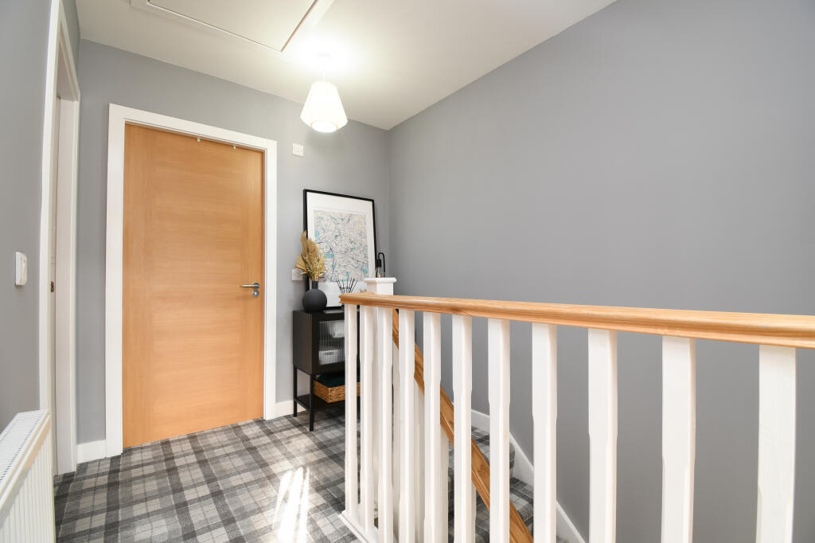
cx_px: 408
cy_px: 272
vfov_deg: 77.3
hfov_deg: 100.4
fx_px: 339
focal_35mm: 15
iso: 250
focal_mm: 10
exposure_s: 1/3
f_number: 9
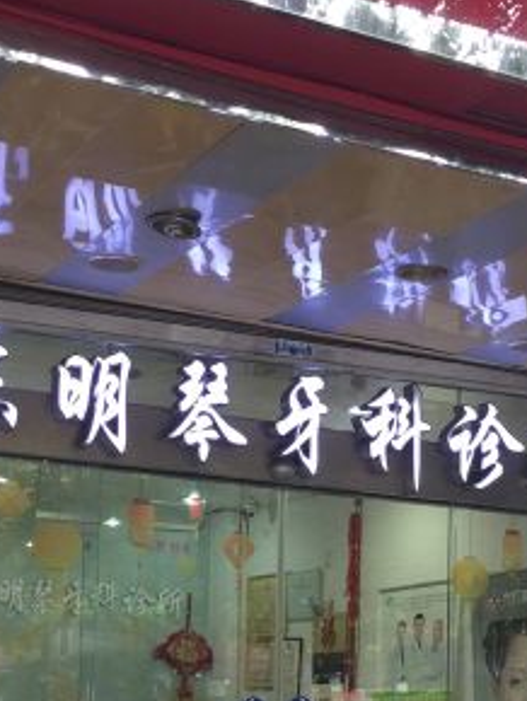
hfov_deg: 21.0
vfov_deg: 26.8
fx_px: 1419
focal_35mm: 70
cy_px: 628
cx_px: 231
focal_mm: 4.15
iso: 40
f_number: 2.2
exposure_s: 1/17
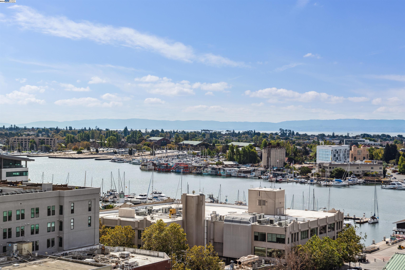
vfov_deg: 21.9
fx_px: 697
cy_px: 135
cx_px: 202
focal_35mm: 62
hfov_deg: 32.4
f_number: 11
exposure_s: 1/250
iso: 64
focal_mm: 62
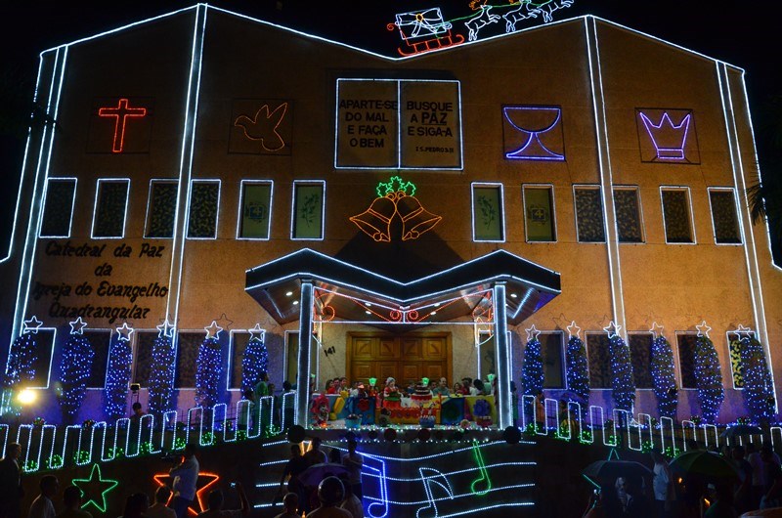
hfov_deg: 67.5
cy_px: 259
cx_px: 391
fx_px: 585
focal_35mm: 27
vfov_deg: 47.7
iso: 2000
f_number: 4.5
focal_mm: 18
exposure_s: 1/80
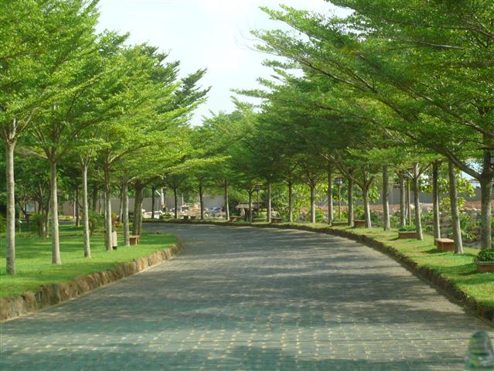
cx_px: 247
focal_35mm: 85
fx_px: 1214
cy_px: 186
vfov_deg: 17.4
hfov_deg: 23.0
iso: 100
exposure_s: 1/200
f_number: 5
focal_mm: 14.2
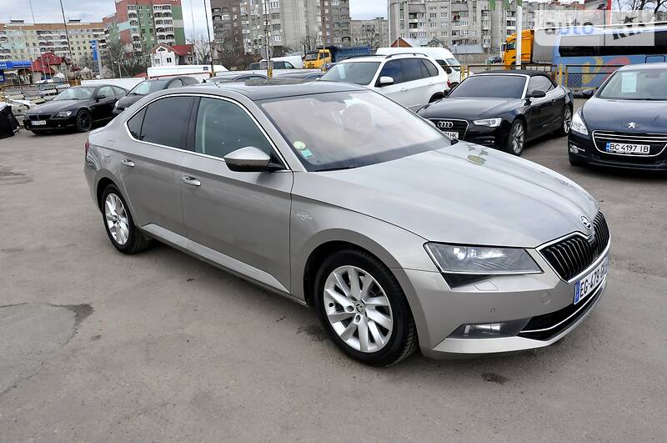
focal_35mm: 27
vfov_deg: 47.8
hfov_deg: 67.5
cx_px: 334
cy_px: 222
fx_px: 500
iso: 800
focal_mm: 18
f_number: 11
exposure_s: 1/400
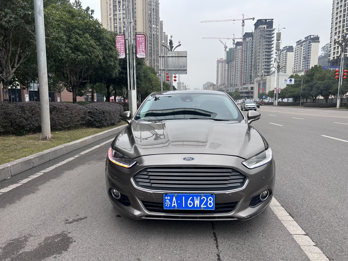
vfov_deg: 53.1
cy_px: 130
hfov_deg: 67.3
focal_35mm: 26
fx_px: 261
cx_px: 174
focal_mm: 5.7
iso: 50
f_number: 1.5
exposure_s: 1/696
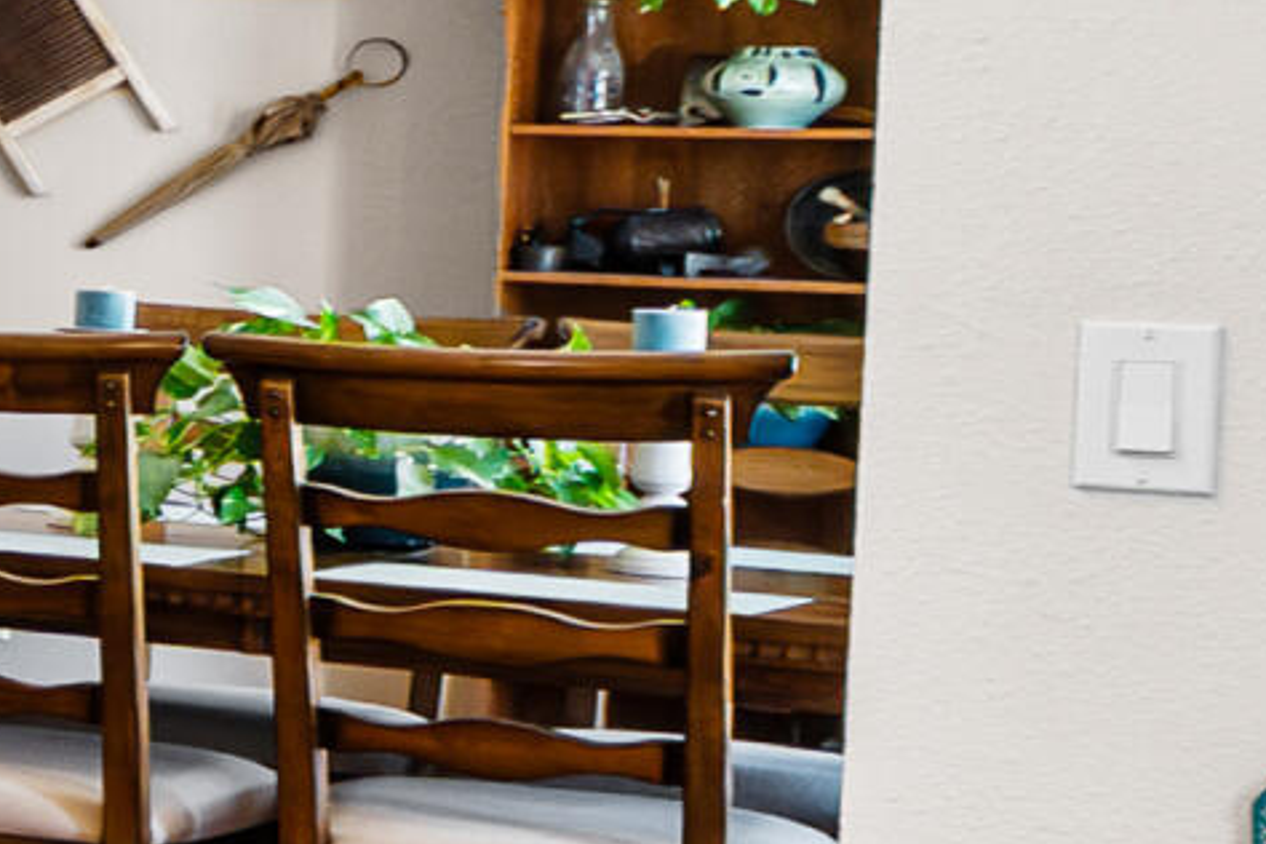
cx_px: -2169
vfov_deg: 14.4
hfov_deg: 12.8
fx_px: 3341
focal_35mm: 95
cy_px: 230
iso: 200
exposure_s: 1/13
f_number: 6.3
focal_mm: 10
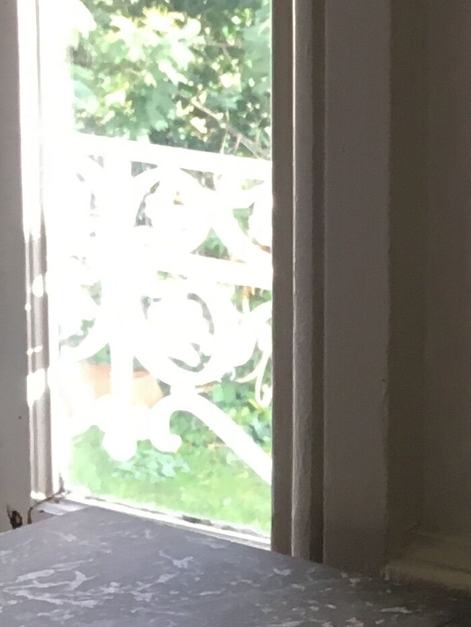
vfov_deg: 15.6
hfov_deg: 10.5
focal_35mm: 126
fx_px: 2286
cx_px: 1022
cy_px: 222
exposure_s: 1/33
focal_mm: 4.15
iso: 32
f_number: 2.2
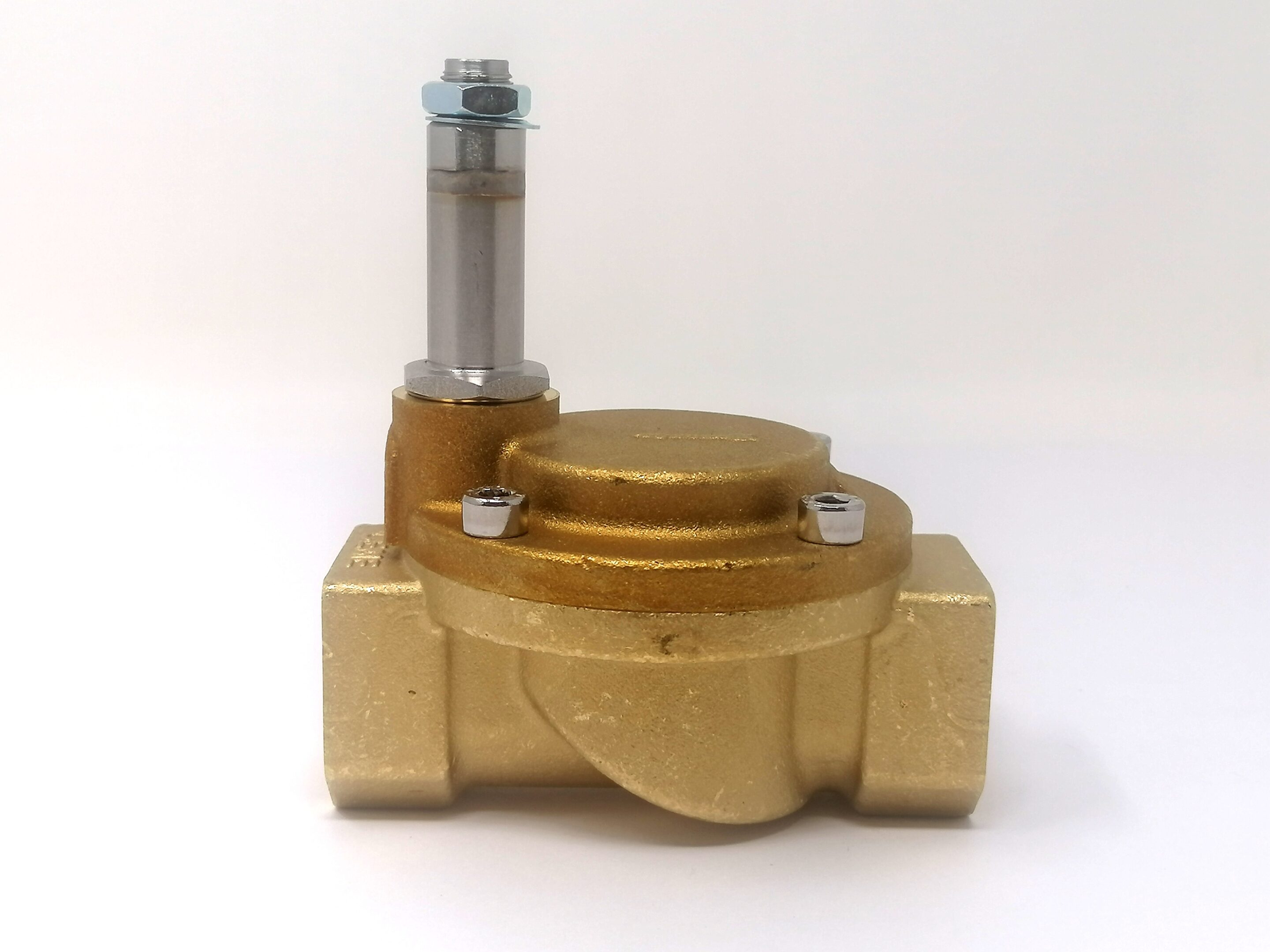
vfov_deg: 29.1
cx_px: 635
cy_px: 476
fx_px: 1834
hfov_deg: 38.2
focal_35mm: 50
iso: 50
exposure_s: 1/102
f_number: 1.8
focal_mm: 4.75
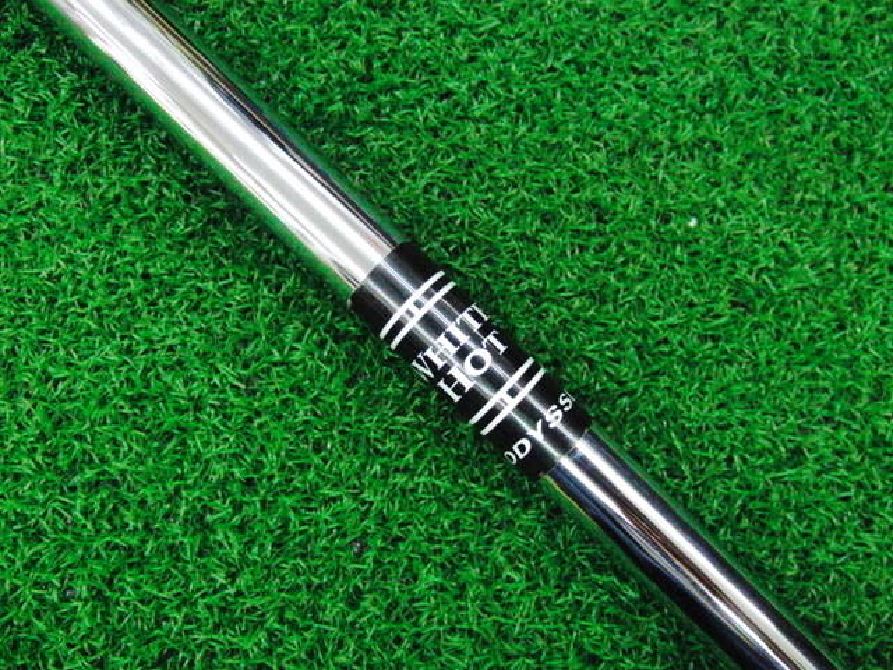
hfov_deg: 50.1
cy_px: 335
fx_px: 955
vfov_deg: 38.7
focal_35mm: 37
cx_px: 446
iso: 3200
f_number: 3.6
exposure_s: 1/320
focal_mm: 6.42
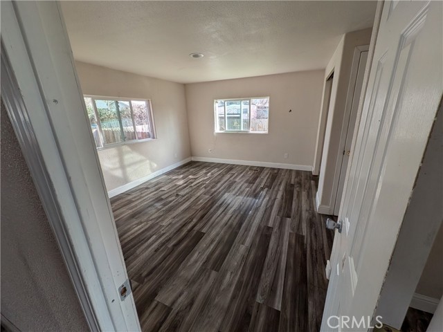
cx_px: 222
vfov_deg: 89.9
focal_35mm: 13
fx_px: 166
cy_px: 166
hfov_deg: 106.2
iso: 37
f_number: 2.2
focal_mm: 1.54
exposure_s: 1/117
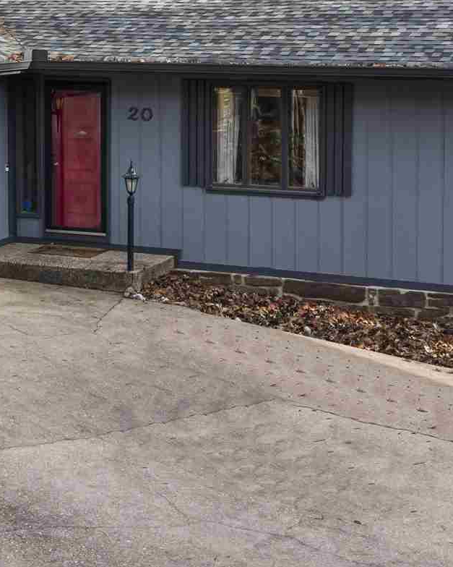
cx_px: 120
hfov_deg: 17.4
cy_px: 121
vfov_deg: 21.5
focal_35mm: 88
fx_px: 1475
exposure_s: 1/800
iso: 200
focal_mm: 8.67
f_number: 1.8
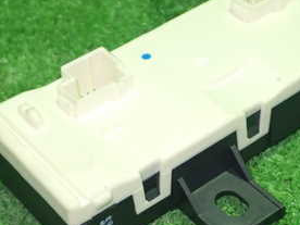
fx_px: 884
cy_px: 128
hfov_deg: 19.2
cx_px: 187
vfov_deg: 14.5
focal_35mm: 102
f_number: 3.1
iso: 800
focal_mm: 8.4
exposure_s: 1/30
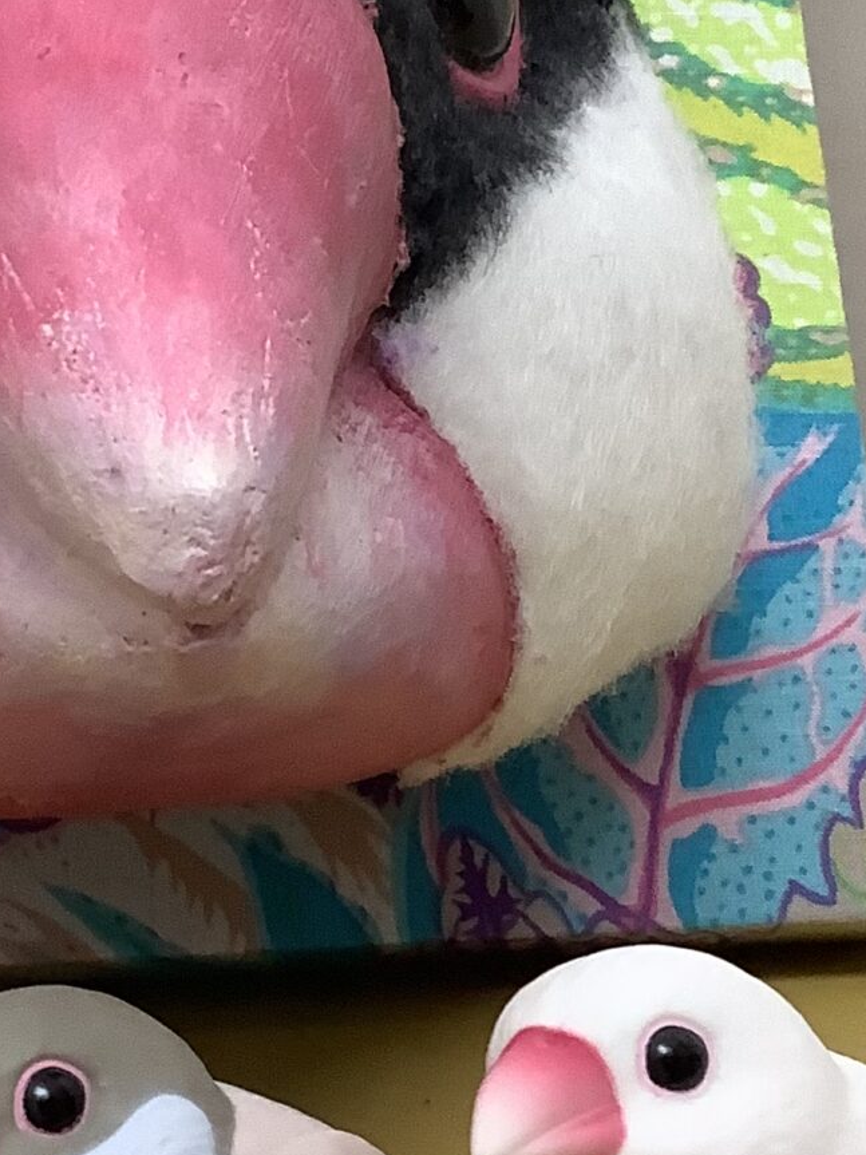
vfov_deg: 21.2
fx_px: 3070
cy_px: 340
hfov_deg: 15.9
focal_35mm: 92
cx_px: 95
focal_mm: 3.3
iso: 200
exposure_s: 1/60
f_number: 2.4
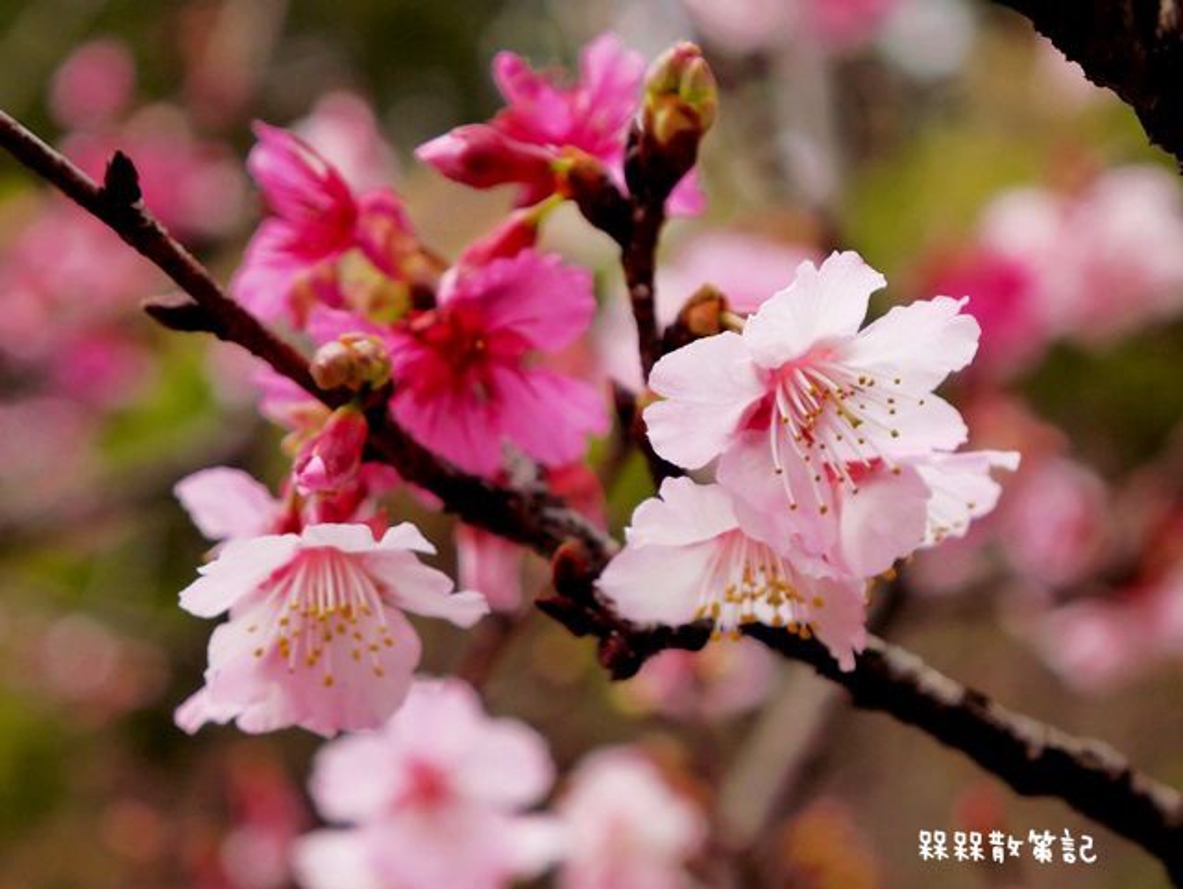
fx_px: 2873
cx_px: 592
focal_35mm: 84
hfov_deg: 23.3
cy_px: 444
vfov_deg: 17.6
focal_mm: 42
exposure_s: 1/500
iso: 200
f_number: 5.6
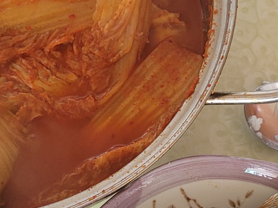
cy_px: 183
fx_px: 723
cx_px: 143
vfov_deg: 16.2
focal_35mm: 90
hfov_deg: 21.8
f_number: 1.8
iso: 200
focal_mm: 5.4
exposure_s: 1/40
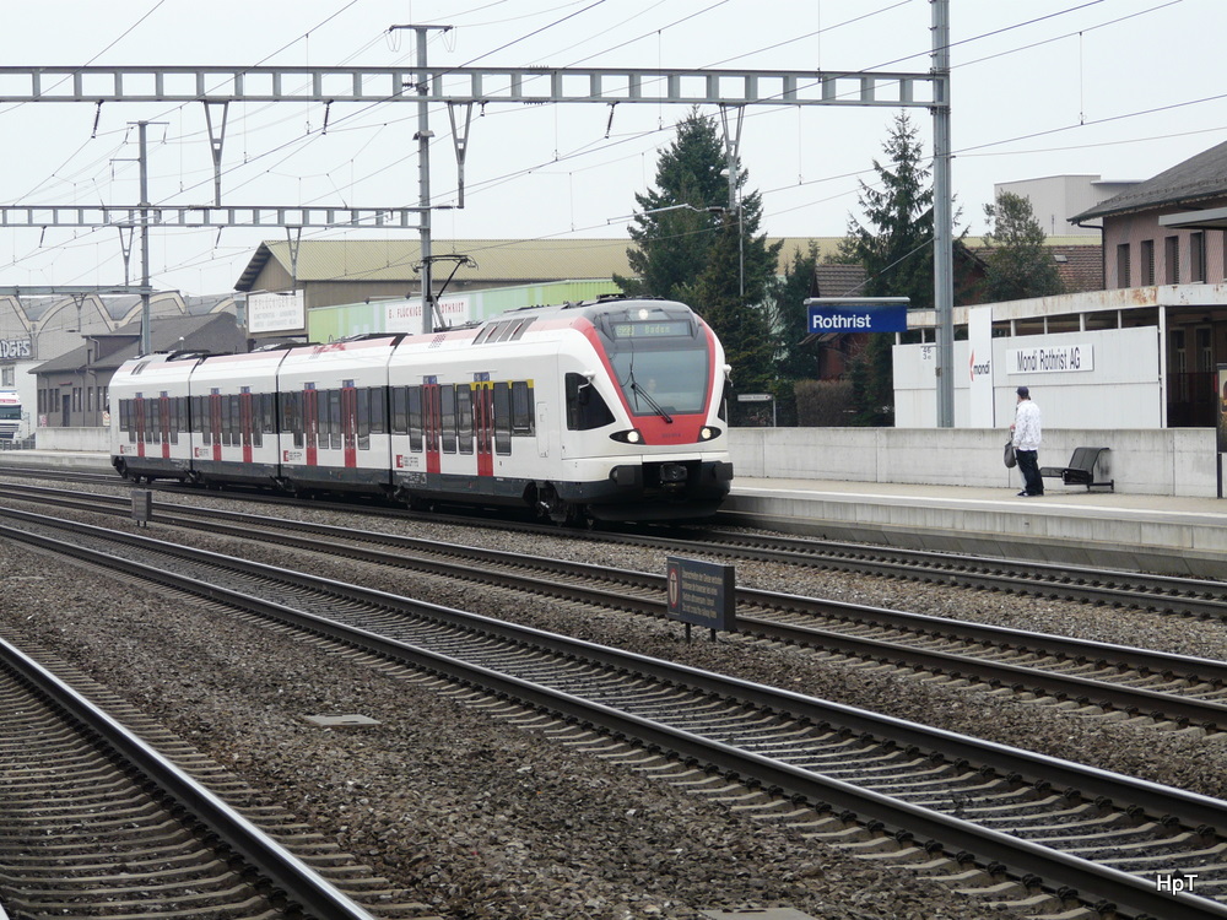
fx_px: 4360
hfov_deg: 16.0
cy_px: 460
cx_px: 614
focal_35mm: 123
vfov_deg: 12.0
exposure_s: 1/250
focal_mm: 20.2
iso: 100
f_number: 4.5
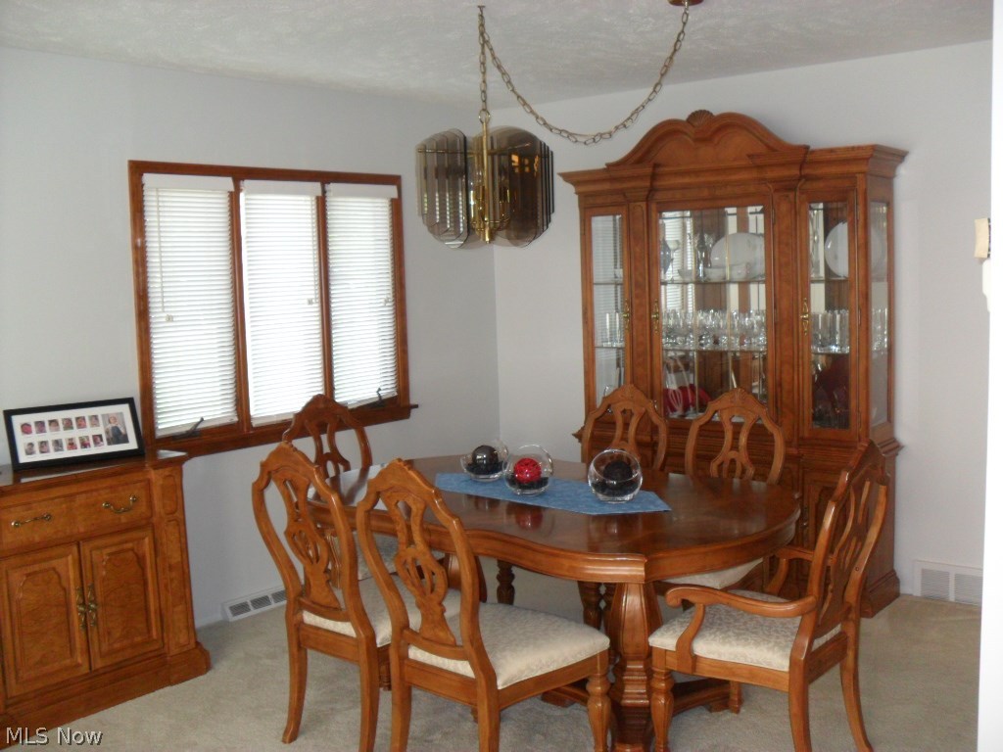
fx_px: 1014
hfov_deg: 52.6
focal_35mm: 35
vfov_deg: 40.7
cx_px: 502
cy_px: 376
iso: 200
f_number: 3
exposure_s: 1/45
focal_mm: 6.3
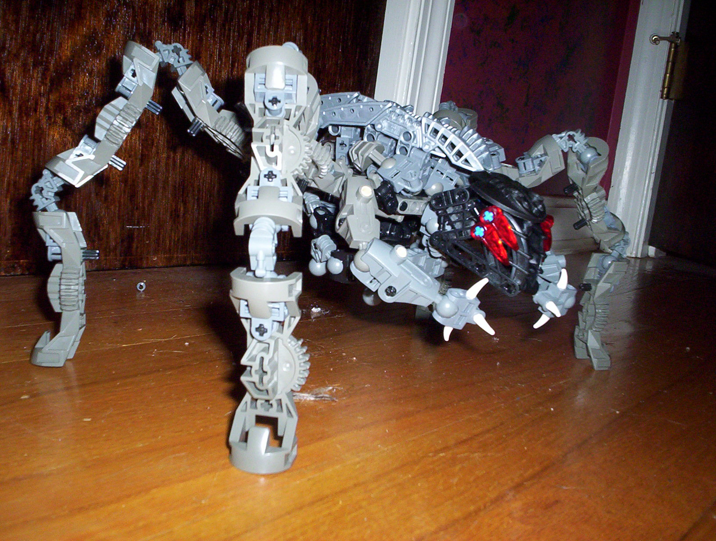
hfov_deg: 48.9
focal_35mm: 38
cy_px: 270
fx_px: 788
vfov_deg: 37.9
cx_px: 358
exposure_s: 1/60
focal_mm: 4.99
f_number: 4.5
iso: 140
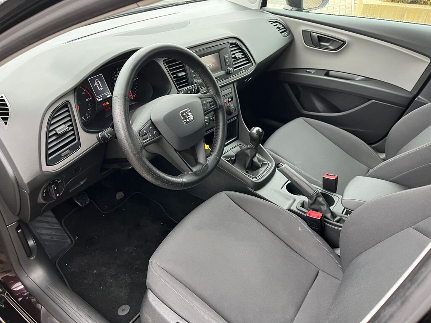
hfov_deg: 67.3
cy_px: 162
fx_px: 324
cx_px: 216
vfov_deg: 53.1
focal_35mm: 26
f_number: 1.6
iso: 320
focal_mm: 5.1
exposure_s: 1/60
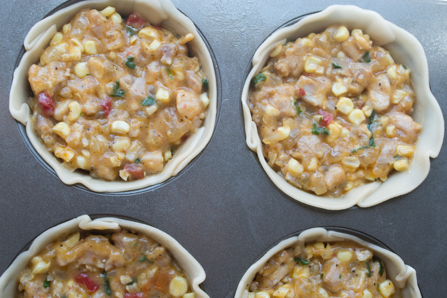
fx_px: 670
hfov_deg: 36.9
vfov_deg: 25.1
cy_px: 149
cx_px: 224
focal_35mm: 54
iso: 100
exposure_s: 1/20
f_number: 7.1
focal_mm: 36
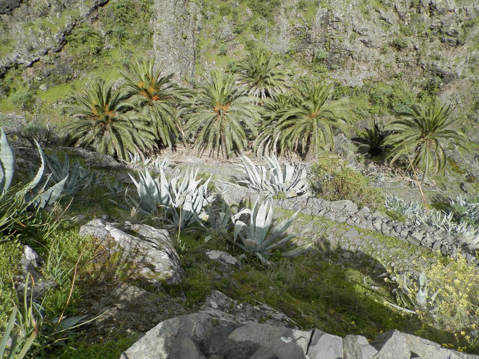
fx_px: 346
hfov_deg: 69.4
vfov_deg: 54.9
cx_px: 240
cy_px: 180
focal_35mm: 25
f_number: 3.1
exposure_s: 1/1000
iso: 80
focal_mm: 4.5
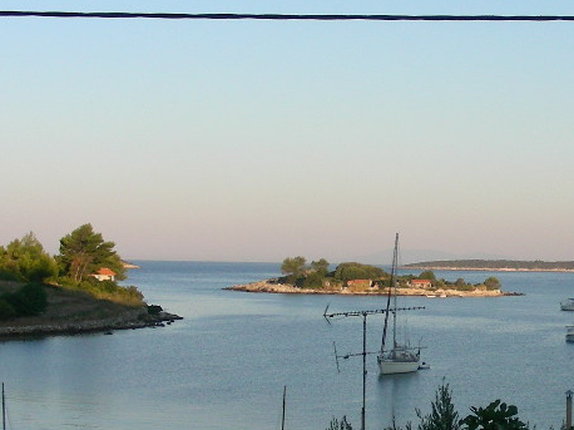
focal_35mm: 85
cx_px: 544
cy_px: 224
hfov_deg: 22.3
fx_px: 1409
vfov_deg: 17.3
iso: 50
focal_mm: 6.3
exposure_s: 1/301
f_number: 4
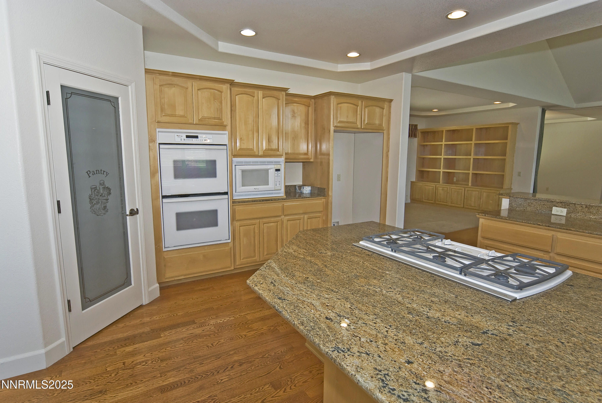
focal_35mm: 18
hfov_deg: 89.9
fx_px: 301
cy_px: 202
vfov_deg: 67.5
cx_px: 301
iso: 400
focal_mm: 12
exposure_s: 1/60
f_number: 8
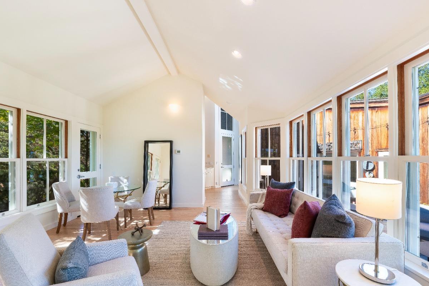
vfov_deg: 77.1
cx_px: 220
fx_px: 179
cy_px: 156
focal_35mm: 15
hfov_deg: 100.4
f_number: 13
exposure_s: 1/25
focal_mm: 12
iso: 100
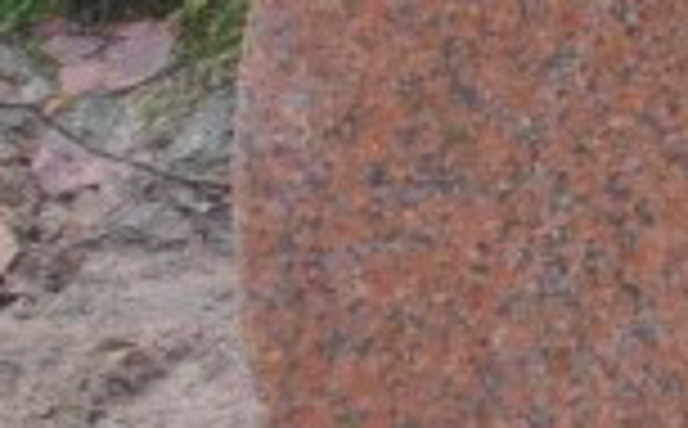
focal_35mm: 313
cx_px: 1430
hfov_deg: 6.5
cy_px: -252
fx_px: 5858
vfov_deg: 4.2
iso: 125
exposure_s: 1/40
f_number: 4.2
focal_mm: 7.87
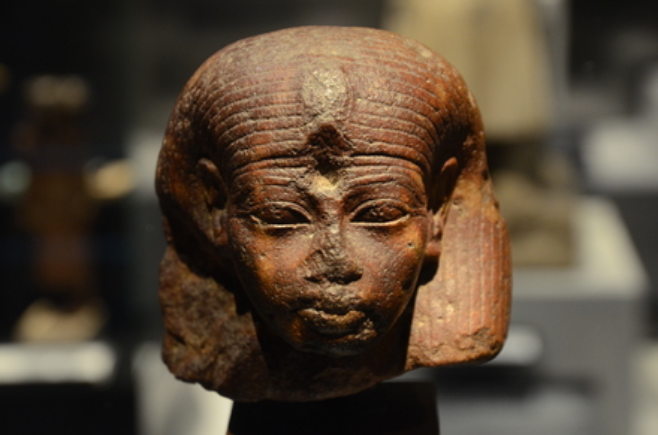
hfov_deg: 19.5
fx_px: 1914
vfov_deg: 13.0
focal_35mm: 105
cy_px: 218
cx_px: 329
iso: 1250
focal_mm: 70
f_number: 5.3
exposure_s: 1/25
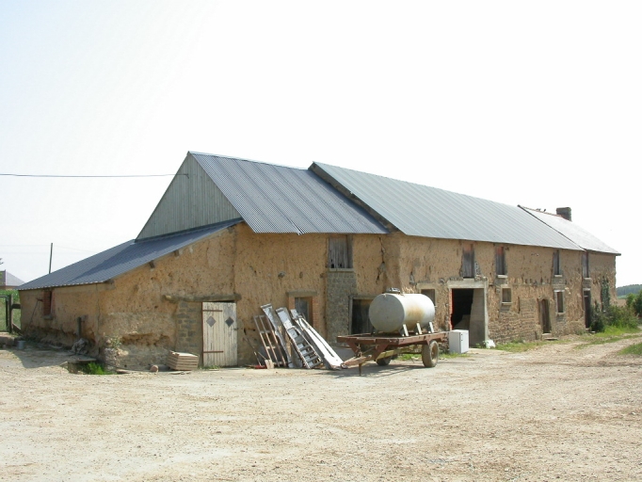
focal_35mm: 38
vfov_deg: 37.7
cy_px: 241
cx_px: 321
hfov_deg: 49.0
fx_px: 705
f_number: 7.5
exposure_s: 1/213
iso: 100
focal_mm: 7.85
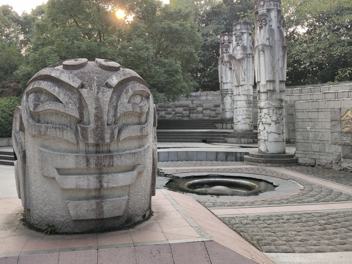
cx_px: 159
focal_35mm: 39
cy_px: 109
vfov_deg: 36.7
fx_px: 397
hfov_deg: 47.8
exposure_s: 1/394
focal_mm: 3.95
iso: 107
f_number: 1.8
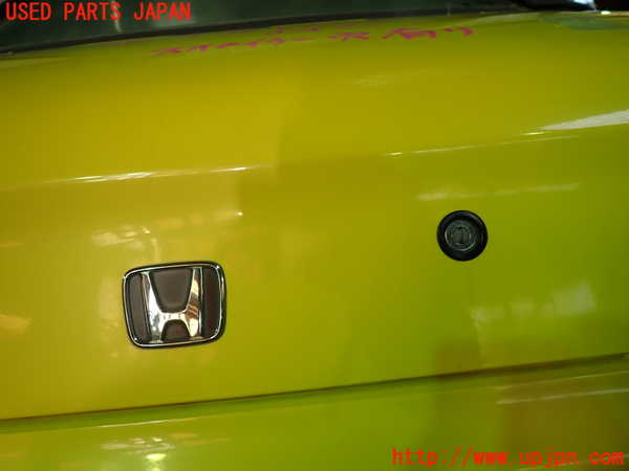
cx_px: 314
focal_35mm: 25
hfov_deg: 69.4
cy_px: 236
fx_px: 454
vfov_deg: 54.9
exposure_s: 1/60
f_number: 2
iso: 100
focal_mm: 4.5
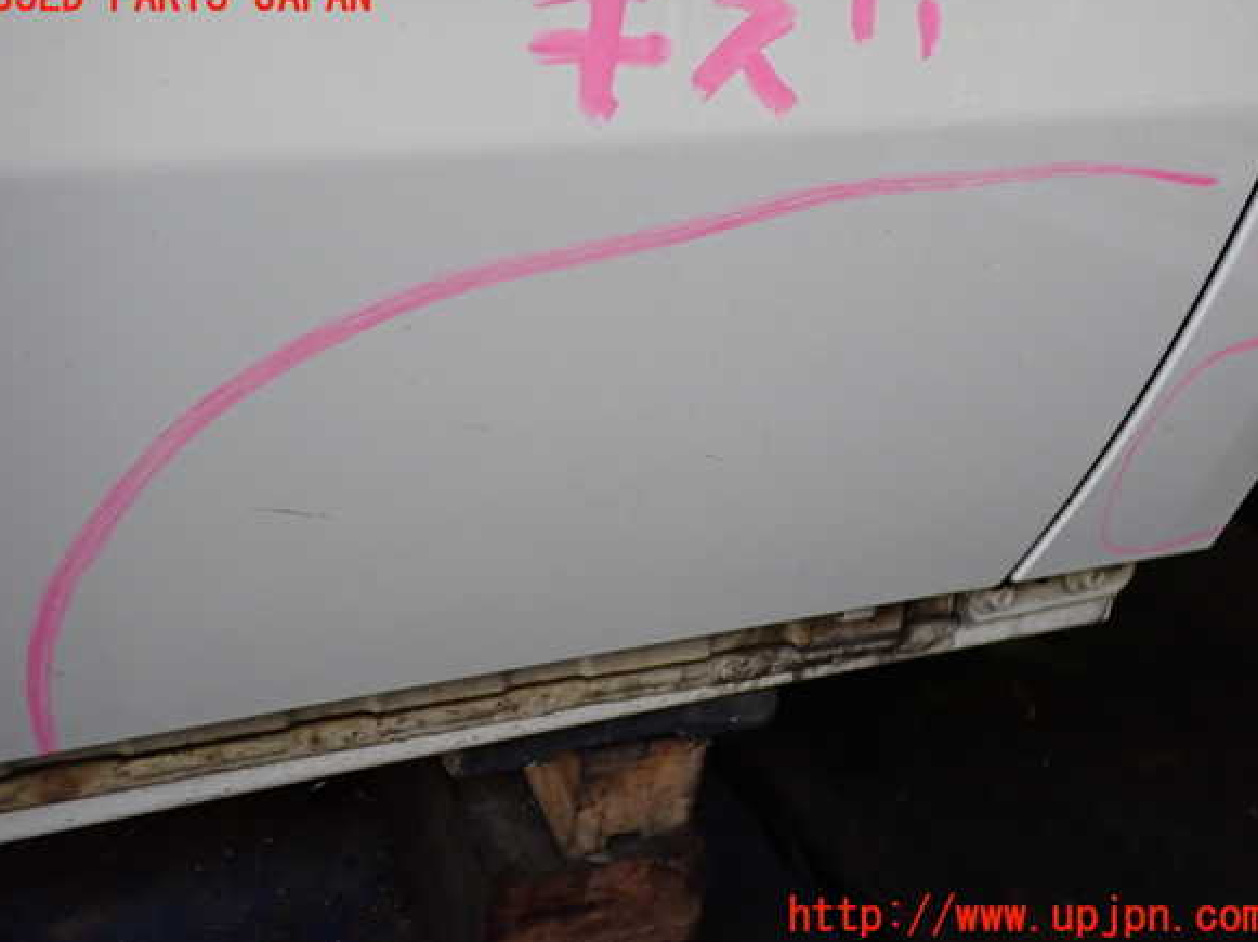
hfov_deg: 58.4
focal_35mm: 31
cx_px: 628
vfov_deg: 45.4
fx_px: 1126
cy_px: 457
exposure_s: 1/200
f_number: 2.3
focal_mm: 5.4
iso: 320
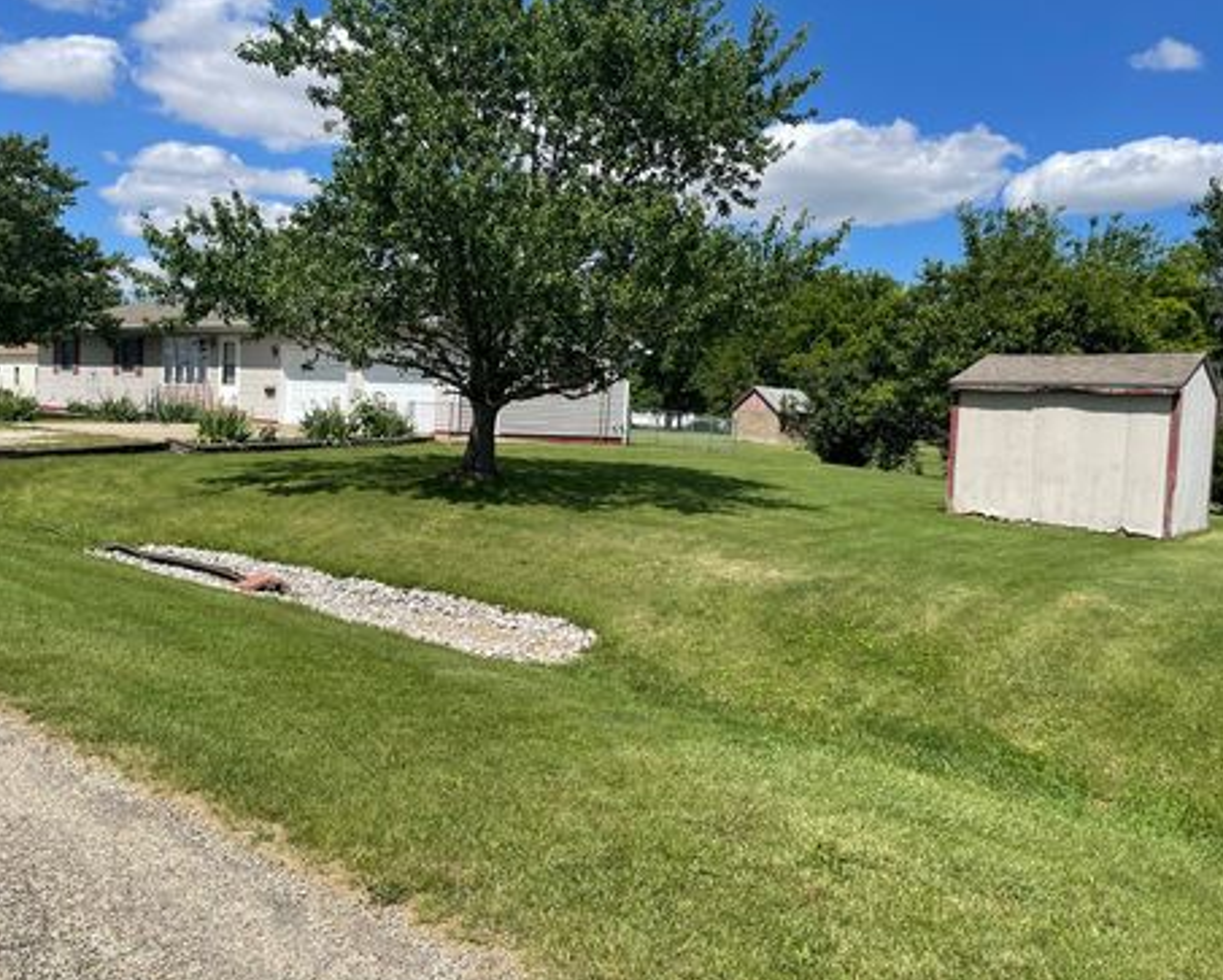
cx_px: 618
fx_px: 1014
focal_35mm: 28
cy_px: 485
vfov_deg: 51.6
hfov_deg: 62.2
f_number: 1.6
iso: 32
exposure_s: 1/3861
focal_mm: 4.2
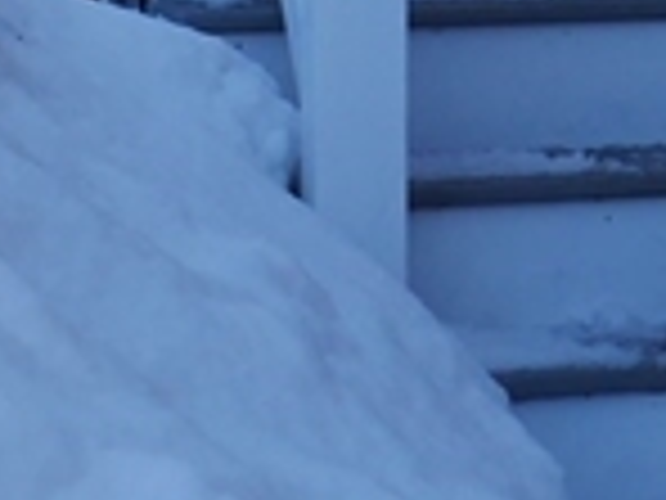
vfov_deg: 7.4
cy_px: -455
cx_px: 1519
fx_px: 3713
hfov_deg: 9.3
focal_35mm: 193
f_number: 5.6
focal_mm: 14
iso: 200
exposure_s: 1/250
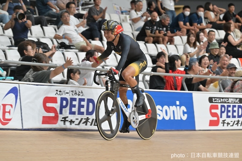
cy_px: 80
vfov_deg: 6.9
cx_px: 121
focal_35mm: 200
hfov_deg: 10.3
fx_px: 1344
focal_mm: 200
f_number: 7.1
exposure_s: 1/400
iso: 3200
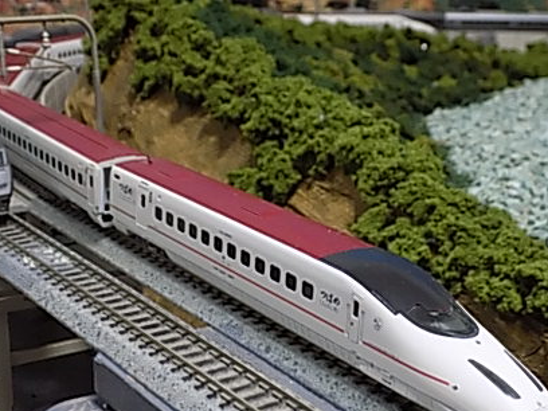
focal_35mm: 58
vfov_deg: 25.2
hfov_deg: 33.2
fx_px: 918
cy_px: 236
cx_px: 271
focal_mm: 6.6
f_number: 3.5
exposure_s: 1/20
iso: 400
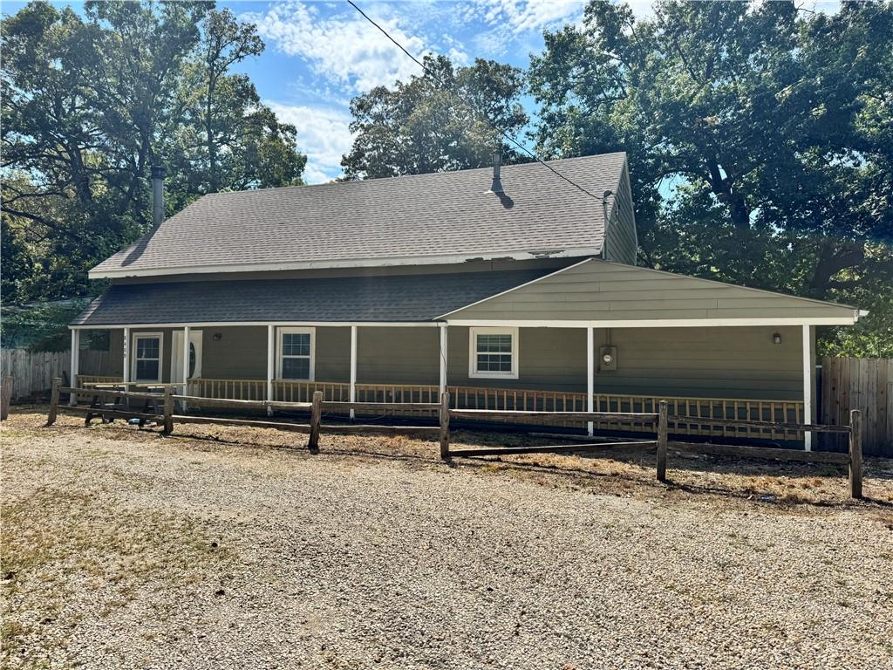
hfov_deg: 71.6
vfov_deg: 56.8
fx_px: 619
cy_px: 335
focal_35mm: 24
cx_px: 446
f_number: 1.78
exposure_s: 1/5348
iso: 80
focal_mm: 6.76
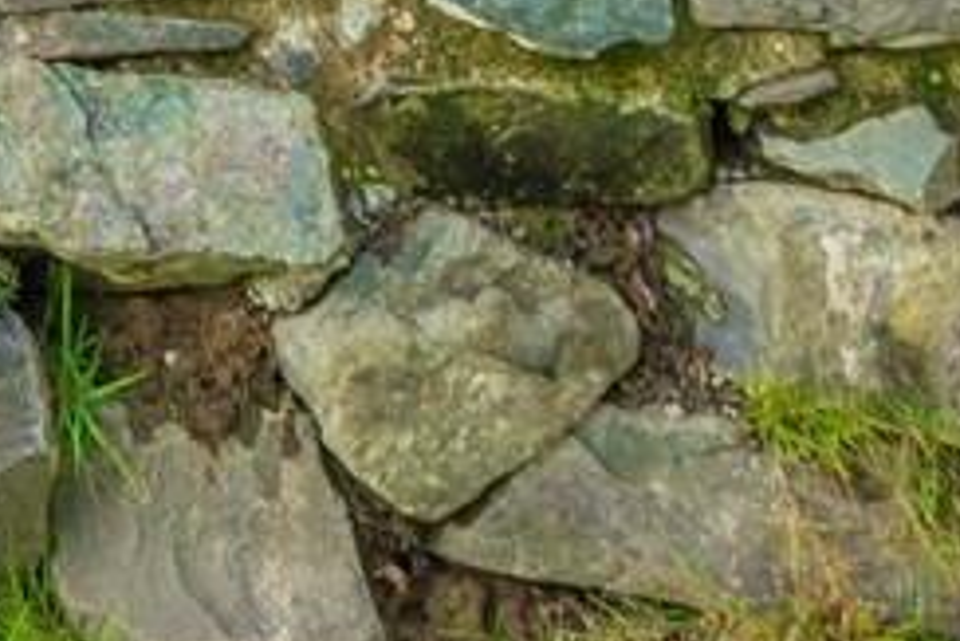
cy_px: -1457
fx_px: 4456
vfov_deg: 7.1
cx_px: -777
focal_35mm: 167
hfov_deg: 11.4
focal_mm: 24
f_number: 6.3
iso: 100
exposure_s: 1/40
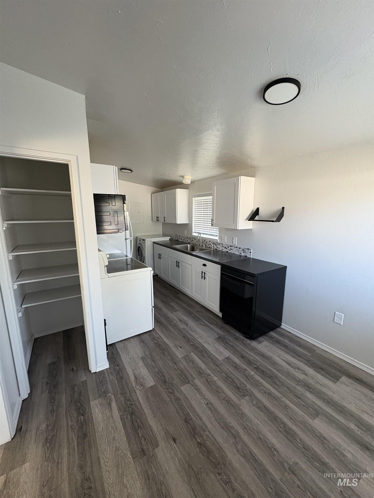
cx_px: 187
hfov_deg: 85.7
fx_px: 202
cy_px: 249
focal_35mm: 14
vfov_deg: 102.1
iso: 320
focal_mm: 2.22
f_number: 2.2
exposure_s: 1/60
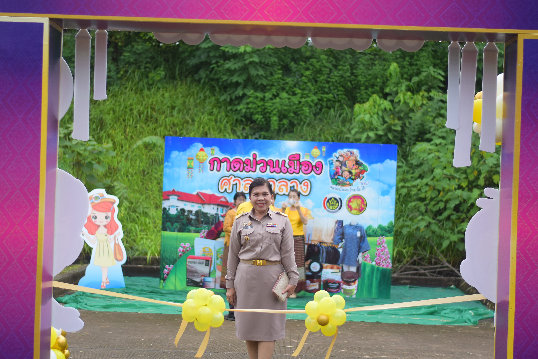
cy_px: 180
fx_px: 1121
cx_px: 269
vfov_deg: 18.2
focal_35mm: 75
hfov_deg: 27.0
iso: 400
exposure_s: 1/2000
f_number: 1.8
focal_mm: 50
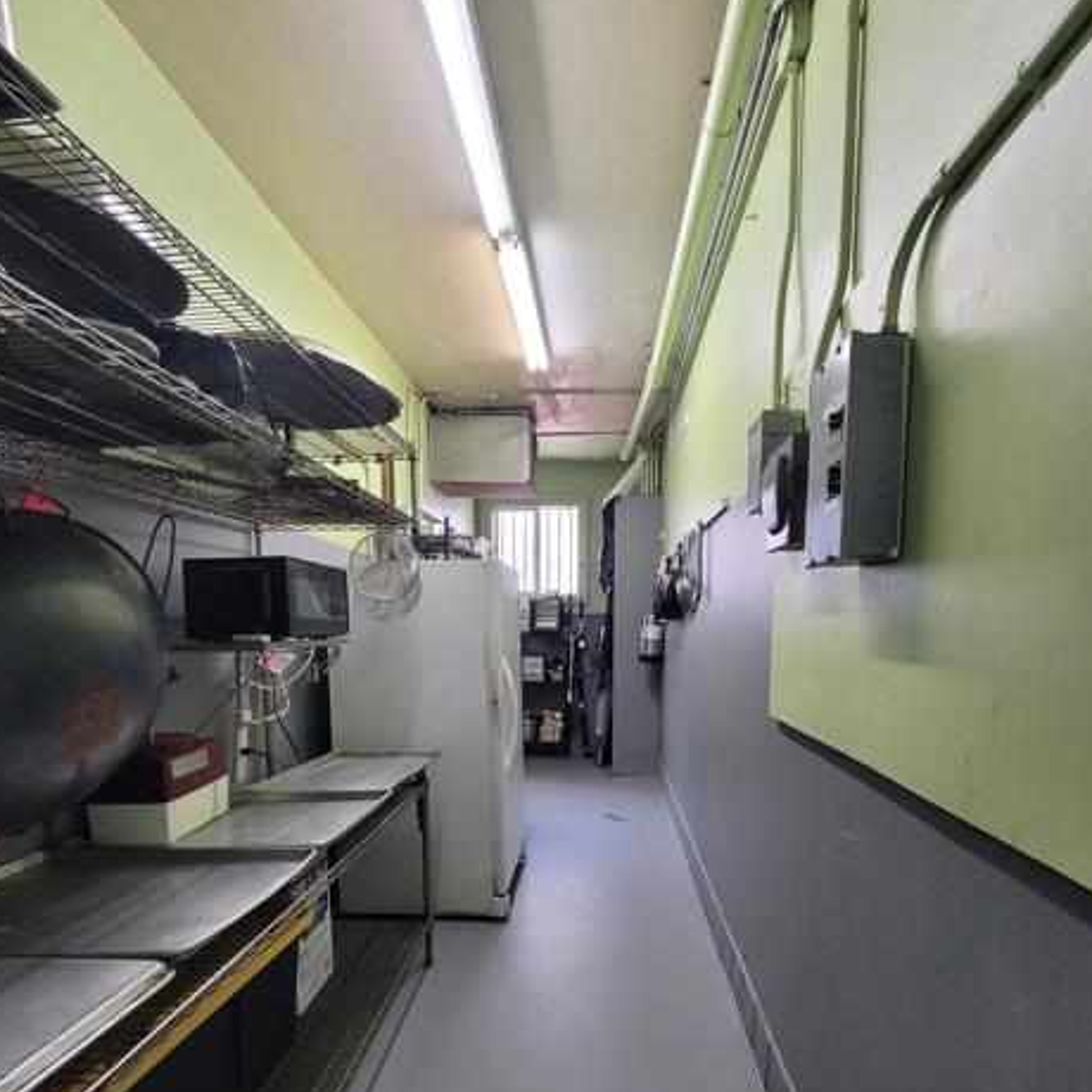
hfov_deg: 87.4
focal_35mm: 16
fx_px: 571
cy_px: 669
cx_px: 555
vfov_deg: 86.0
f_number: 2.2
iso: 250
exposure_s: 1/60
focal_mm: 2.2
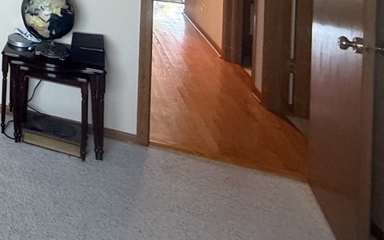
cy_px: -116
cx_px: -144
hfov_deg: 31.3
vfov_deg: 23.2
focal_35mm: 45
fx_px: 471
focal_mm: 2.22
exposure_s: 1/60
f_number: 2.2
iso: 500
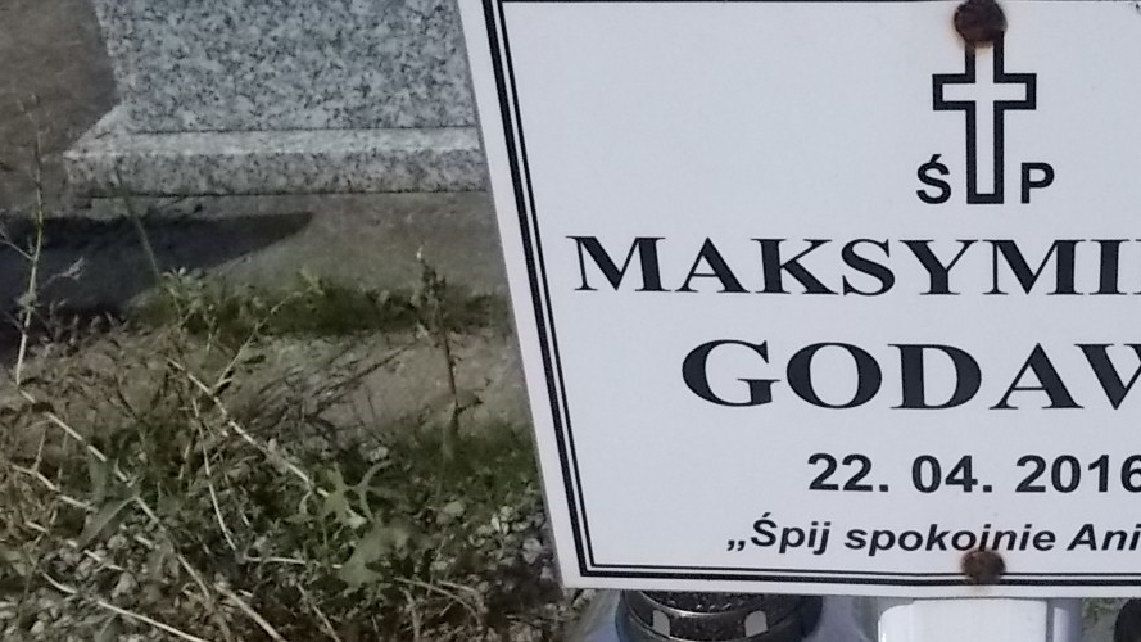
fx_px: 1543
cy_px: 338
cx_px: 959
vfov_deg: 23.5
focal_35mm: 51
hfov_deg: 38.6
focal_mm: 4.6
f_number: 8
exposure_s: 1/1600
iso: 400
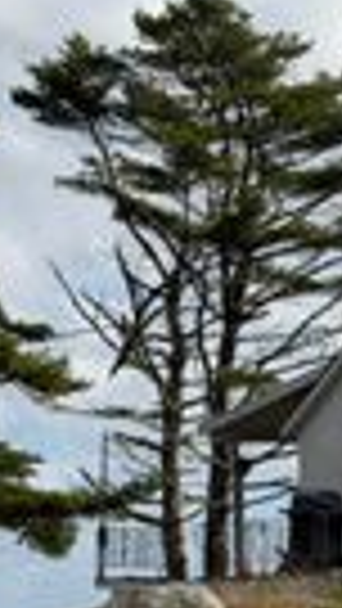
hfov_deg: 6.3
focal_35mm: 194
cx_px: 63
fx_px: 3126
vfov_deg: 11.1
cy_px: 277
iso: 80
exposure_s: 1/8772
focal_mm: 6.76
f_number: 1.78
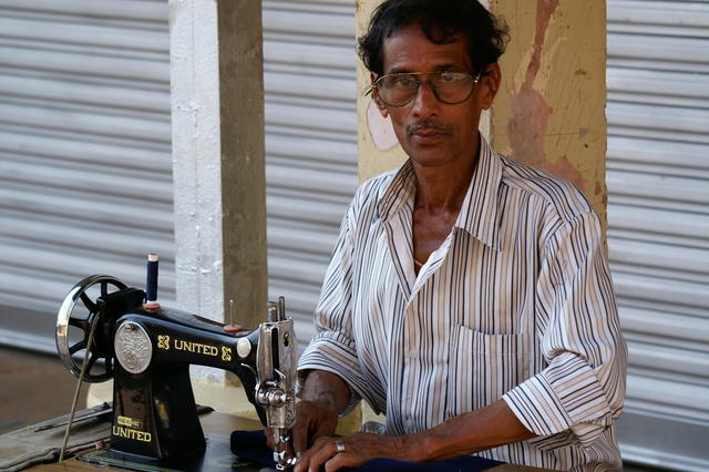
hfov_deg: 13.7
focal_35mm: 150
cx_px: 354
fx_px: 2953
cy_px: 236
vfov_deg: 9.1
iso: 200
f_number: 6.3
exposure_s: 1/160
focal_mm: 100
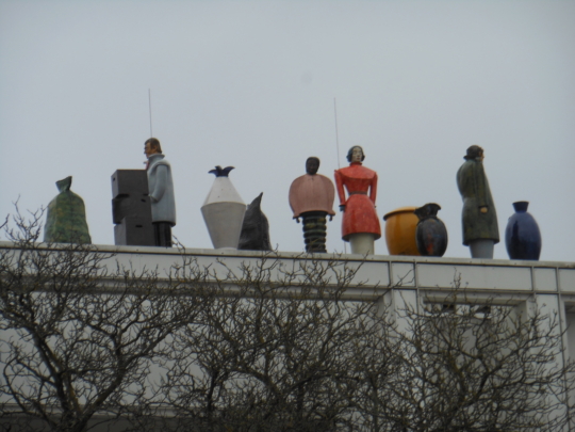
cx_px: 288
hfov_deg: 10.4
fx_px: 3173
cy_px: 216
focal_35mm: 191
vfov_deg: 7.8
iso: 80
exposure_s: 1/200
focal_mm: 34
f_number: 5.6
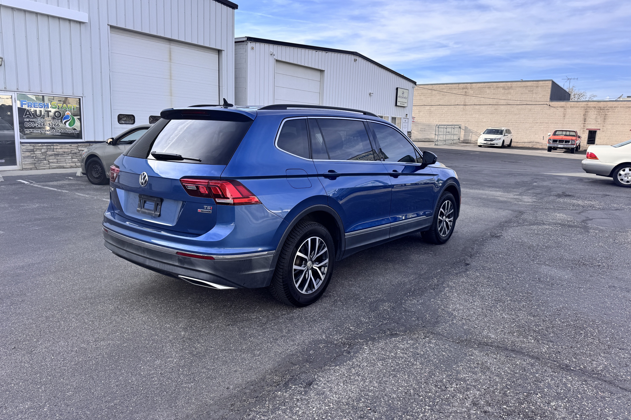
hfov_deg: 71.5
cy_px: 197
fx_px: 438
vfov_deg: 51.2
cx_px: 315
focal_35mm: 25
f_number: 1.78
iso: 80
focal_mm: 6.76
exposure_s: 1/2174
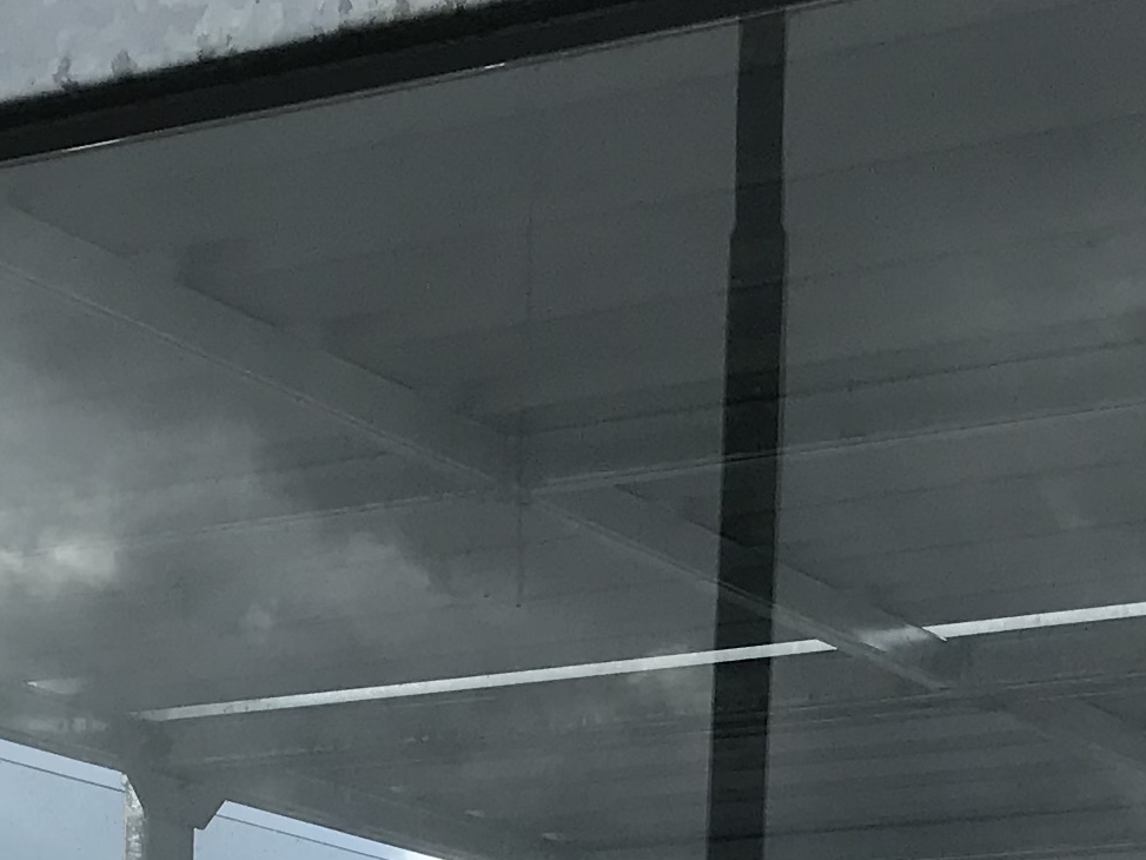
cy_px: 1175
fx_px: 3841
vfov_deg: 12.3
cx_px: 601
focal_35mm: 116
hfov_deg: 17.0
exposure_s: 1/1294
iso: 20
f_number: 1.8
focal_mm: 3.99
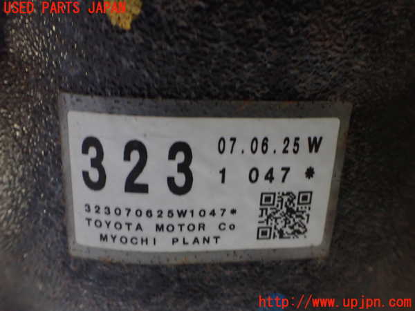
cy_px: 156
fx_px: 360
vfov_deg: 46.8
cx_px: 208
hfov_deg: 60.0
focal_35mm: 30
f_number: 2.3
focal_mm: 5.4
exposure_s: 1/40
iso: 800
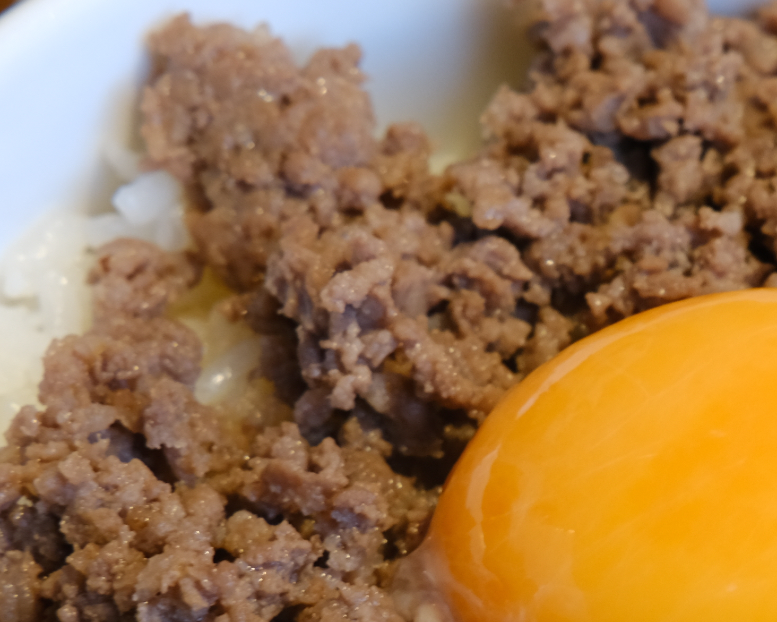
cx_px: 780
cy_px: 483
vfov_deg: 10.3
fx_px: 3449
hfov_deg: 12.7
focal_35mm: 150
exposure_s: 1/5
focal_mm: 35
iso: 640
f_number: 8
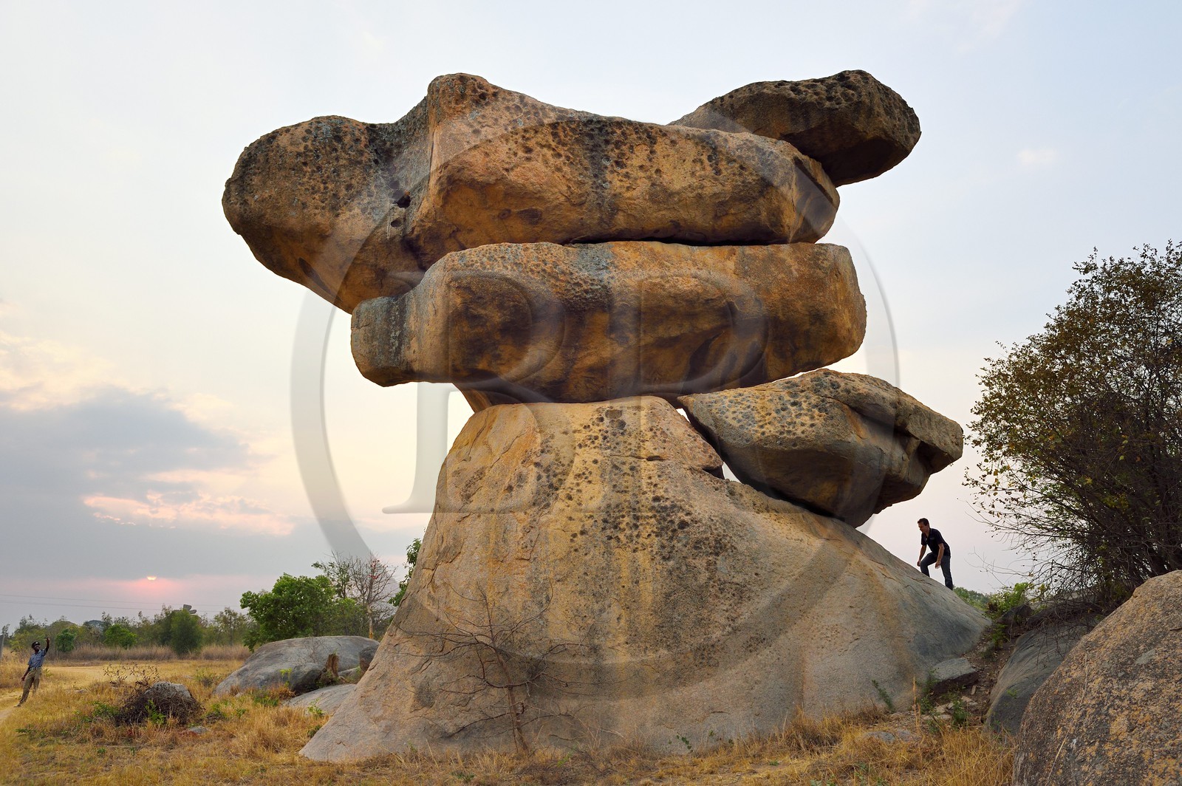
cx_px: 591
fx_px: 919
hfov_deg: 65.5
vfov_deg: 46.3
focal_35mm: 28
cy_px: 393
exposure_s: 1/200
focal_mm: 28
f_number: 8
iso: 800
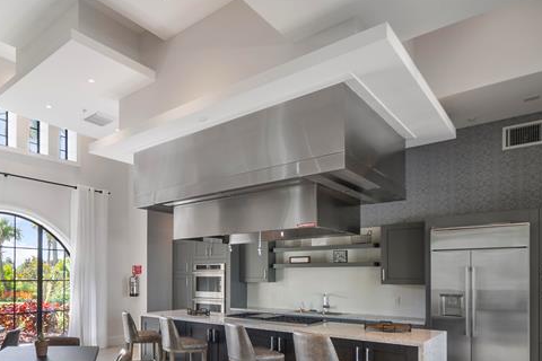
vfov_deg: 49.1
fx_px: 376
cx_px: 131
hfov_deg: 66.7
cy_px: 275
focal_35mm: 25
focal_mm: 10
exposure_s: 1/8
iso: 160
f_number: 11
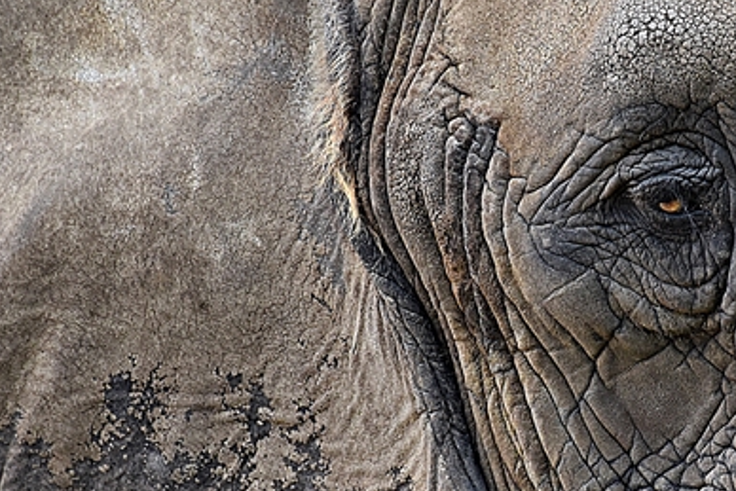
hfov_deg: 4.0
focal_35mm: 515
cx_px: 571
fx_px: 10532
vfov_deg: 2.7
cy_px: 308
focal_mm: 130
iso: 400
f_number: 5.6
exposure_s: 1/320
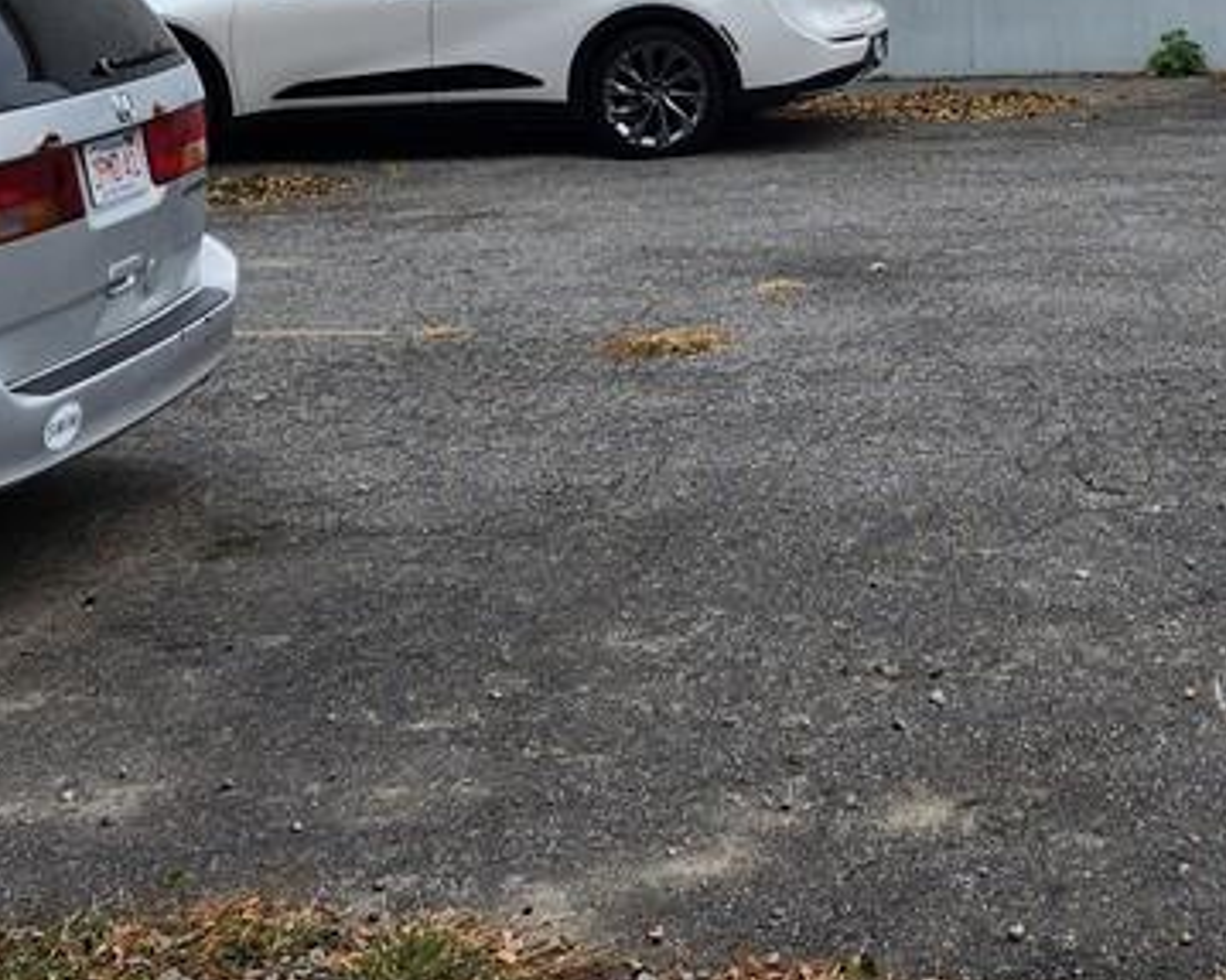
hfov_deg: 28.8
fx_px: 2322
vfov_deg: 21.7
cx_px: 1025
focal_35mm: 64
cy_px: -260
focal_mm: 6.4
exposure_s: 1/353
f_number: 1.8
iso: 12
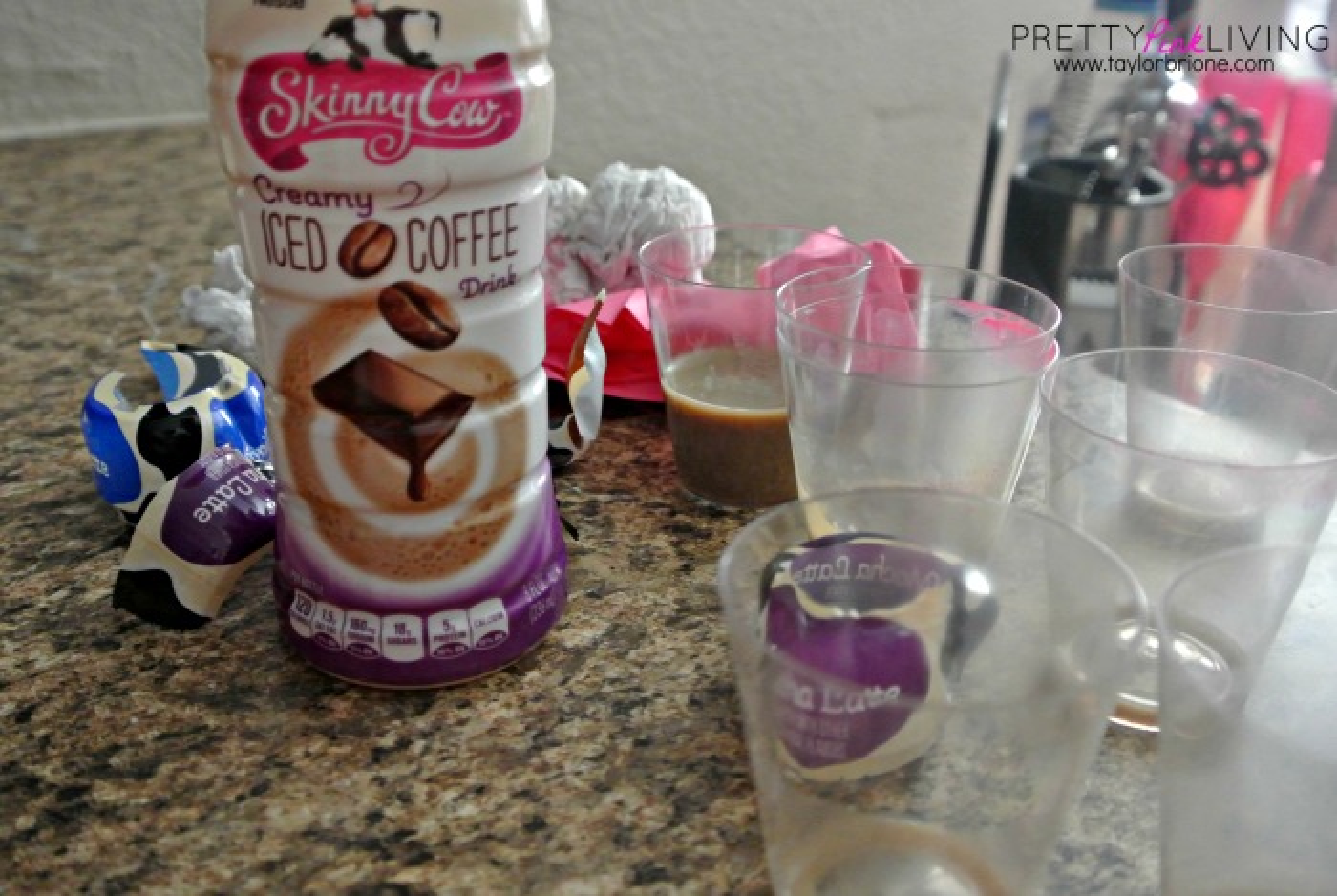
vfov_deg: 37.0
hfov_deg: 53.1
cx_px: 668
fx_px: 1339
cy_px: 448
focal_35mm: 36
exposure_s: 1/125
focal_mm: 13.6
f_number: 4
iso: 1800
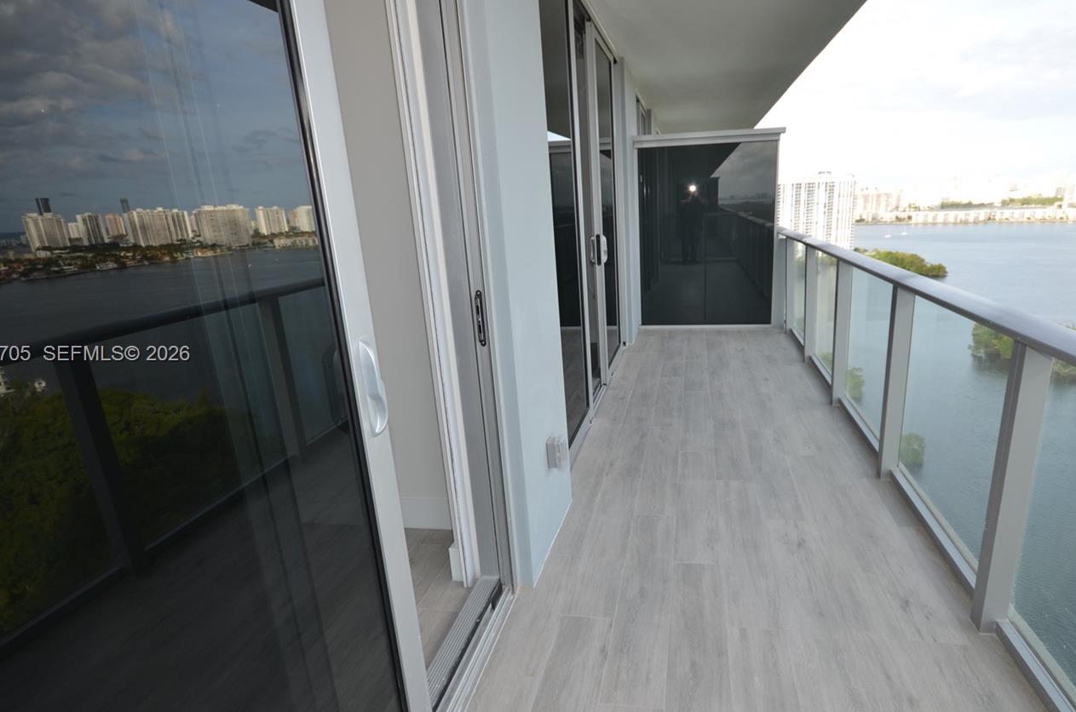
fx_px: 567
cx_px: 607
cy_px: 356
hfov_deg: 86.6
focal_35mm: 19
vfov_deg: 64.3
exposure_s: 1/125
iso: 100
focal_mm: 10
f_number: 5.6
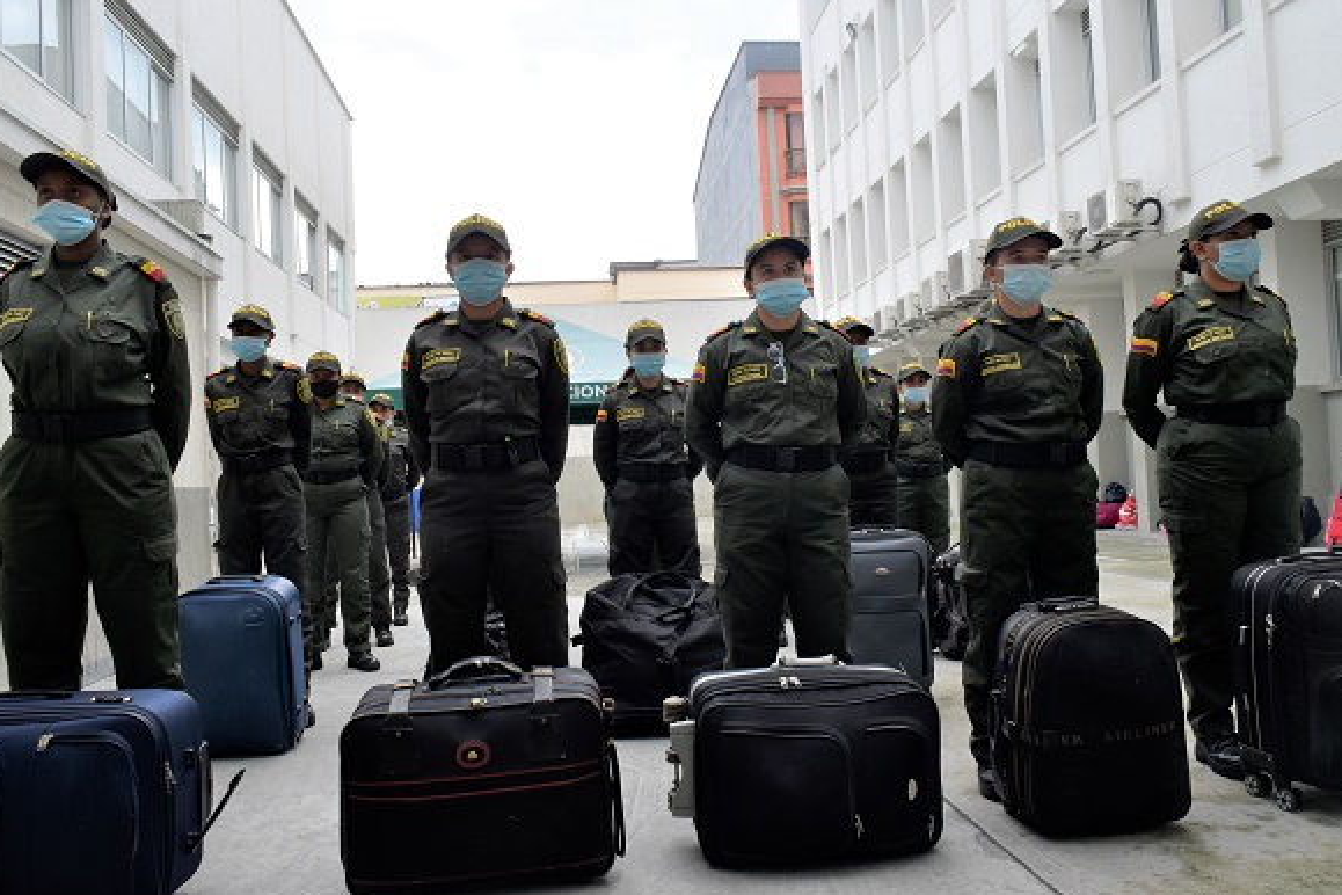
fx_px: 1044
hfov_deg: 65.5
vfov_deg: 46.4
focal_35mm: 28
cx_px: 681
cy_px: 443
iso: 400
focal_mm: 18
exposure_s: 1/100
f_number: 9
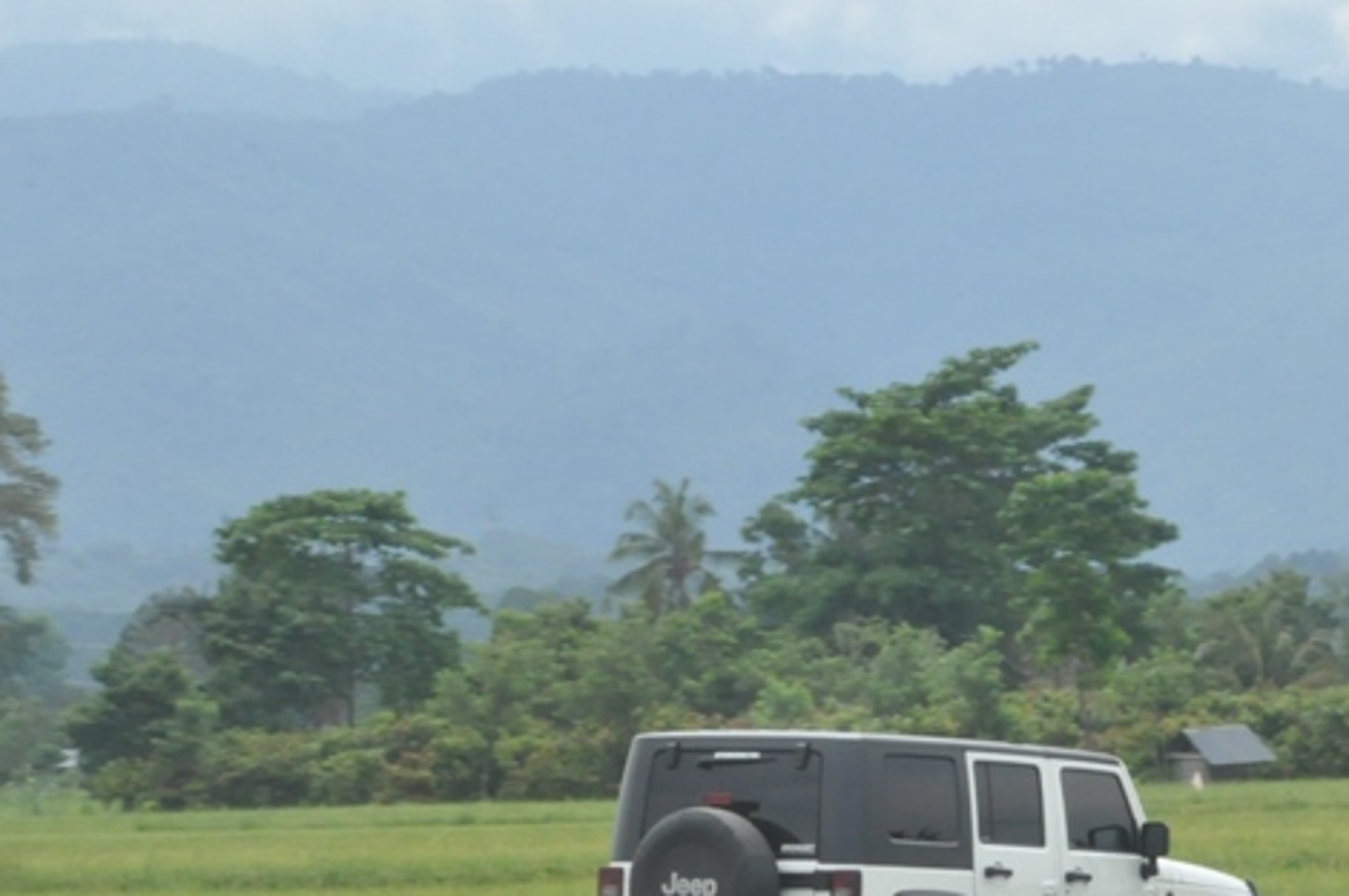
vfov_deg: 5.1
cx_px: 1375
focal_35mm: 268
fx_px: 10029
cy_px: 704
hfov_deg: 7.7
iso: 1000
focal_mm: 82
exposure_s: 1/125
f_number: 32
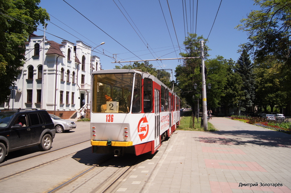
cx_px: 146
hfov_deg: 67.4
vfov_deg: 47.9
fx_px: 218
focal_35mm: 27
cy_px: 96
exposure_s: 1/250
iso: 100
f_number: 5
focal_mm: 18
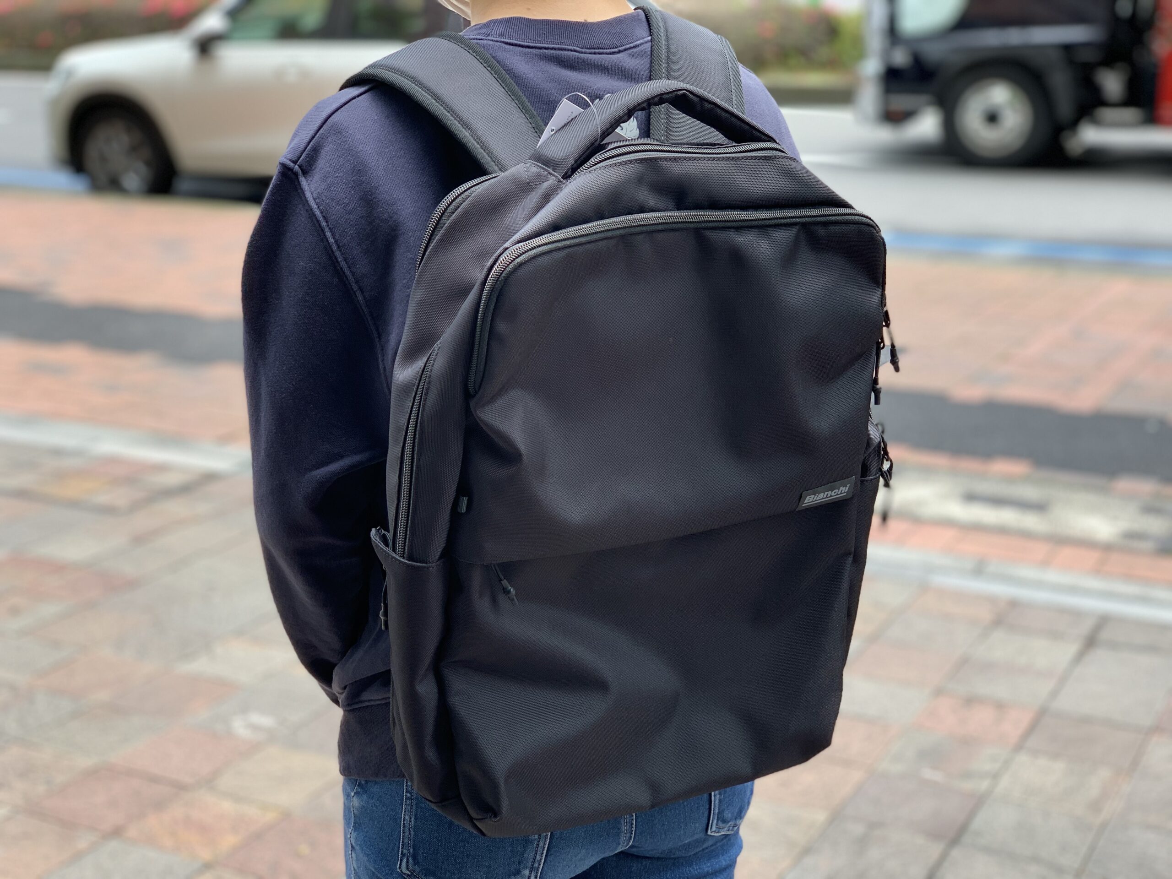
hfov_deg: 36.8
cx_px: 586
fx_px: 1761
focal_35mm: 52
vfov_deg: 28.0
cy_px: 440
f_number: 2.4
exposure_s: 1/122
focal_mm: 6
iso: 20
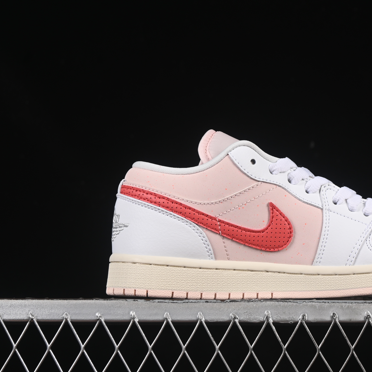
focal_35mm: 104
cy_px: 173
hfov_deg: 16.6
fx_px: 1264
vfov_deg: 16.7
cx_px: 295
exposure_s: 1/80
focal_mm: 50
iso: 160
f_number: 8
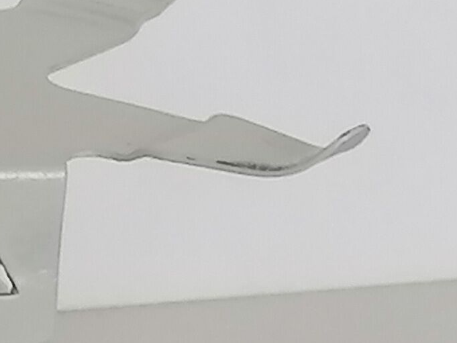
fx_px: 4186
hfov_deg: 5.9
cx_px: -844
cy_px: 381
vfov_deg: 4.7
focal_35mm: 317
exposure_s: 1/60
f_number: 1.8
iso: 80
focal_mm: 4.75
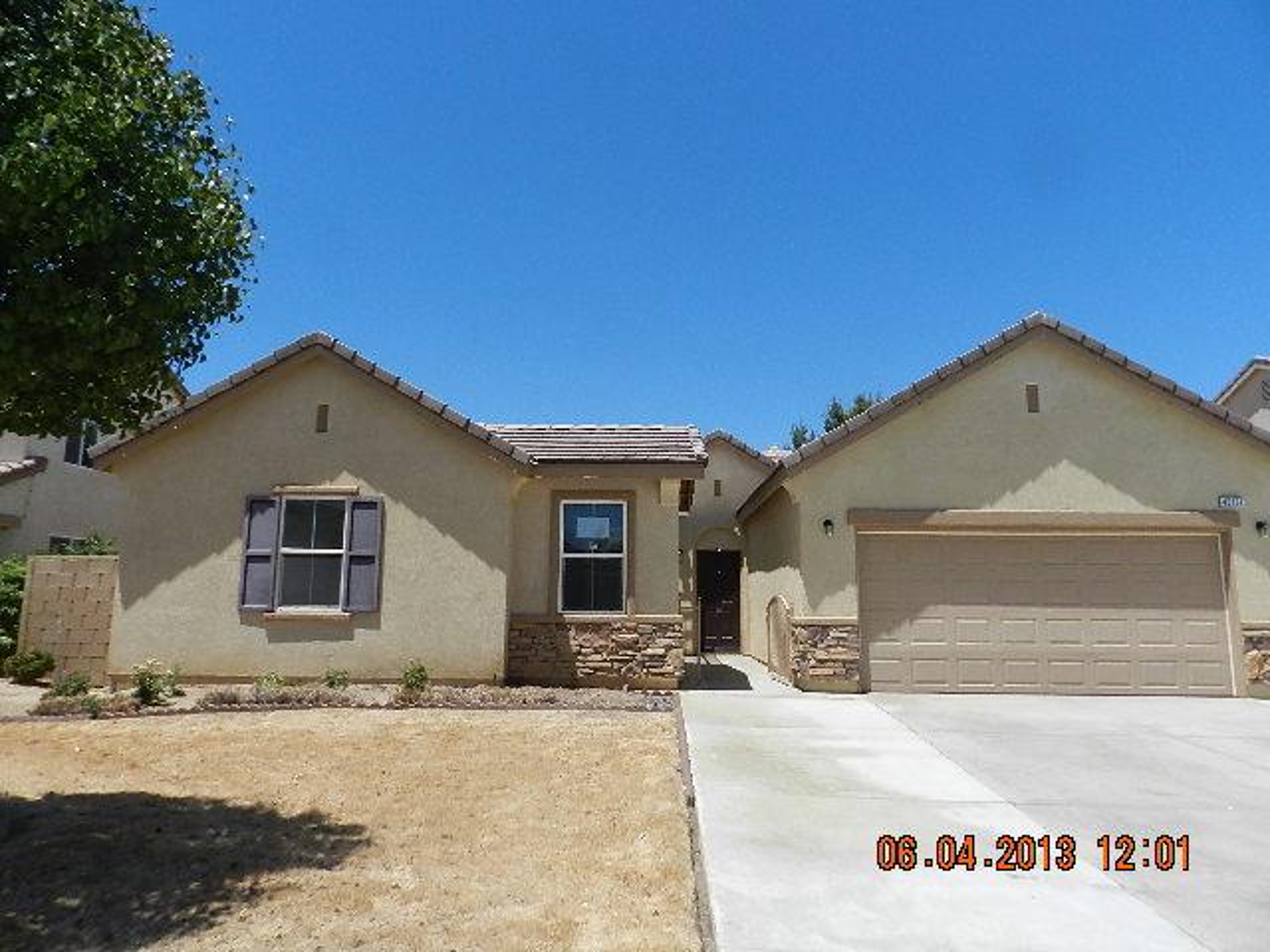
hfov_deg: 73.9
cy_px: 476
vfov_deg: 58.9
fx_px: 844
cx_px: 635
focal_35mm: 23
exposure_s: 1/1000
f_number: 4.5
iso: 160
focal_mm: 4
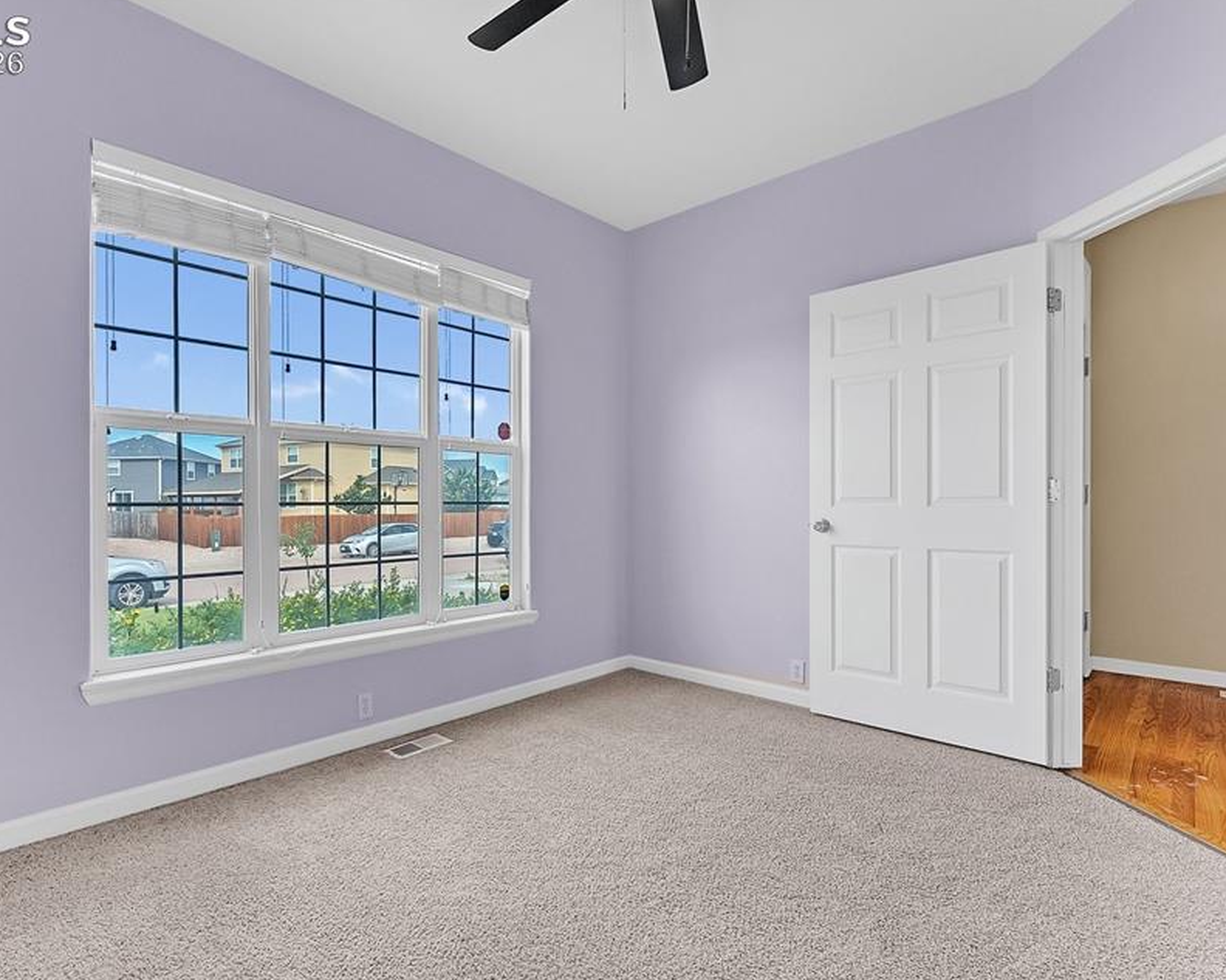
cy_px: 518
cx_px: 512
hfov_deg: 88.9
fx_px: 617
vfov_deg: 76.9
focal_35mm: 17
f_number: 9
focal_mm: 14
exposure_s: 1/320
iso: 400
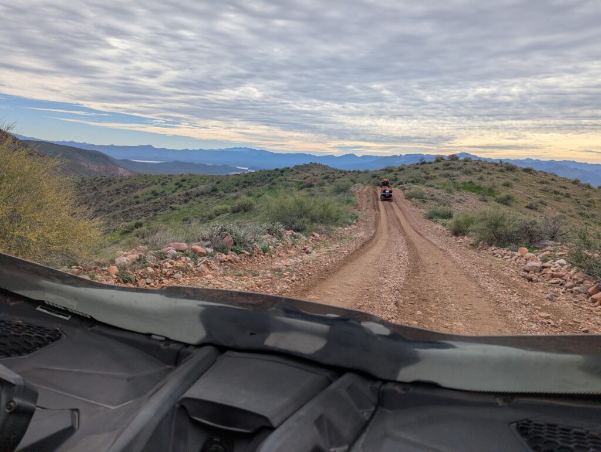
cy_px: 226
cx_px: 300
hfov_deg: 71.5
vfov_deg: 56.9
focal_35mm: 24
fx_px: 417
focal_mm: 6.81
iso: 42
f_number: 1.85
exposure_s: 1/2513
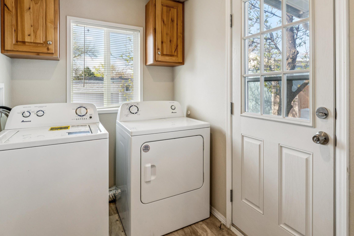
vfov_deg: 59.3
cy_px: 90
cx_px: 196
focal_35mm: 21
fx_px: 205
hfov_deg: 81.5
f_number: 13
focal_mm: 15.6
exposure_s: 1/30
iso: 400
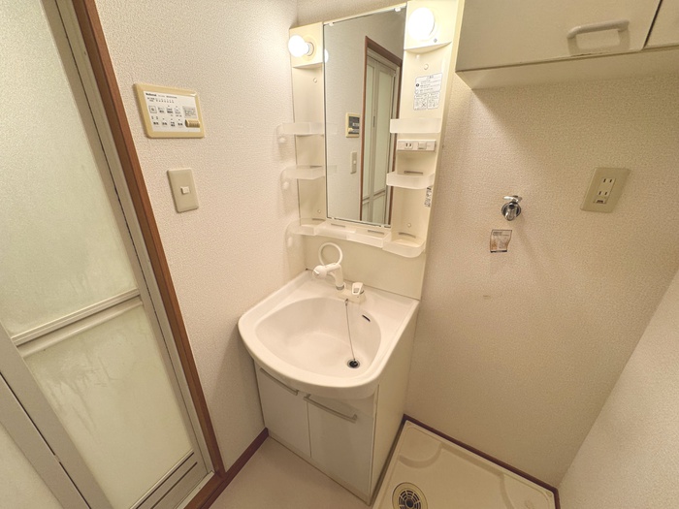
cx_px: 340
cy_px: 254
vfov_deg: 85.7
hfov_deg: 102.1
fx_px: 275
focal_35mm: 14
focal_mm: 2.22
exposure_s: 1/100
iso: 160
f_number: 2.2
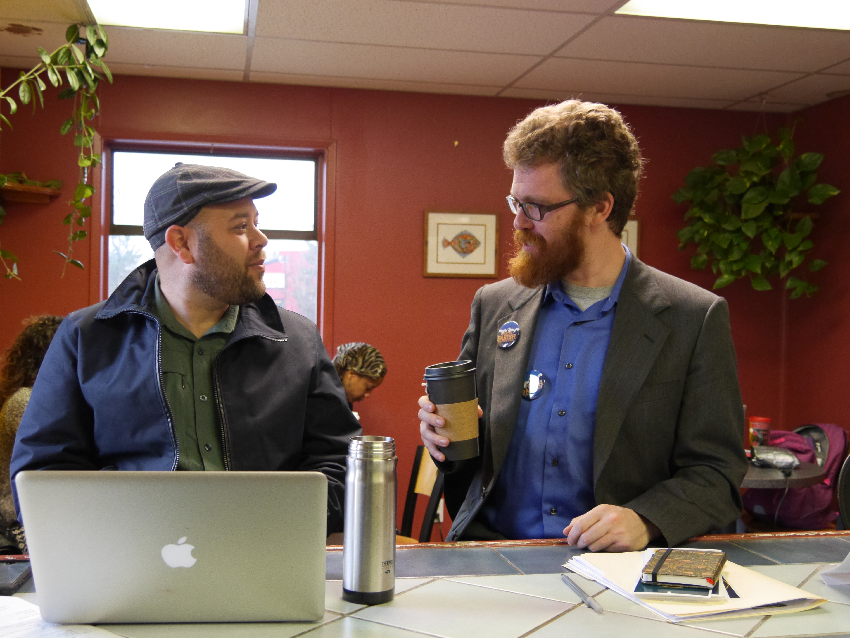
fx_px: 933
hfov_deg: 49.0
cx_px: 425
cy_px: 319
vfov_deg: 37.7
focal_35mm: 38
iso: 2000
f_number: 3.8
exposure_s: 1/60
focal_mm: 19
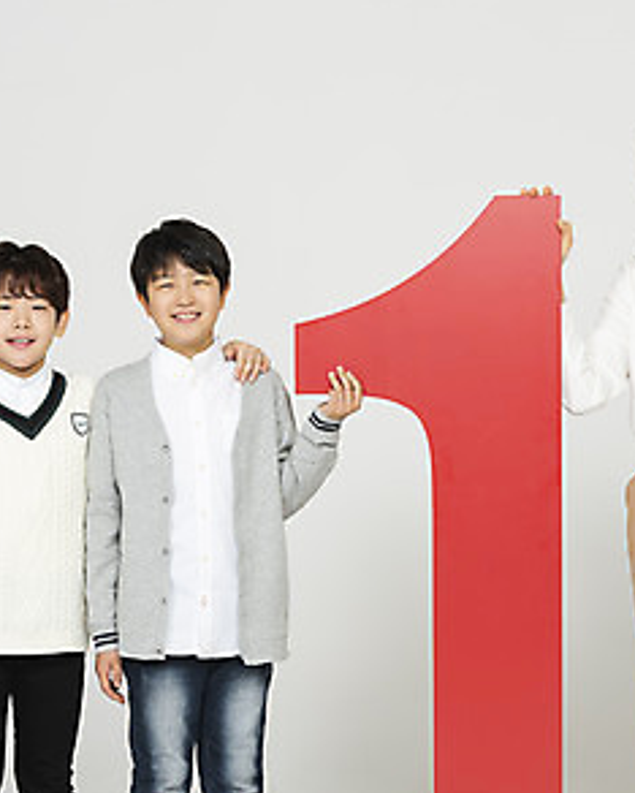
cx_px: 379
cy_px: 508
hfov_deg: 15.4
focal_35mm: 100
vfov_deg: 19.1
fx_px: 2347
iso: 100
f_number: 18
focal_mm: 52
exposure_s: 1/125
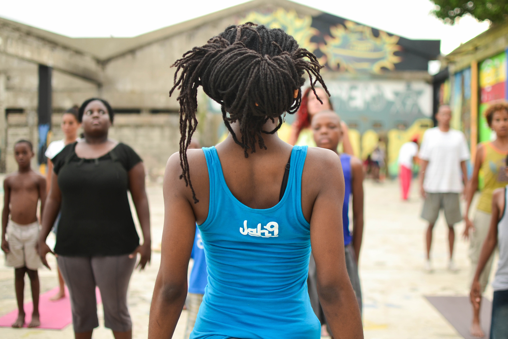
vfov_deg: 25.8
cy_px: 170
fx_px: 741
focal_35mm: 52
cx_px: 254
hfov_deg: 37.8
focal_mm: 35
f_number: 1.8
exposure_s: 1/250
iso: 100
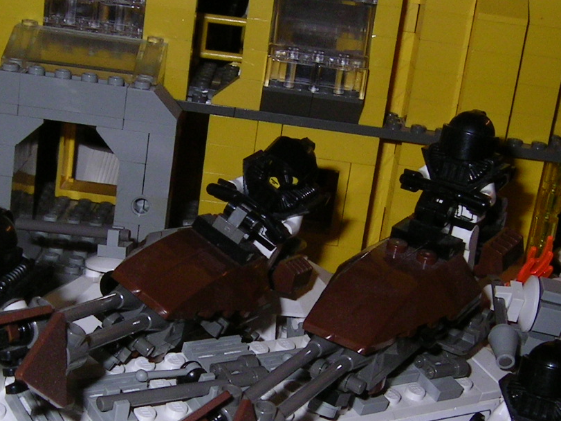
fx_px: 1150
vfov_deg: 20.6
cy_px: 307
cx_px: 233
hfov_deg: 27.4
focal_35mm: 71
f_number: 4.8
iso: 100
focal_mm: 5.6
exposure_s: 1/30
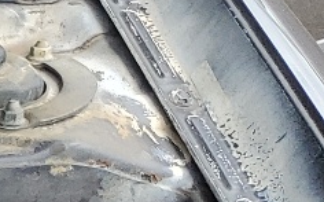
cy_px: 447
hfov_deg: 8.5
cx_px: -770
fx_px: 1650
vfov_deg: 6.7
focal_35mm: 187
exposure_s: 1/833
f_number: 1.5
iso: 50
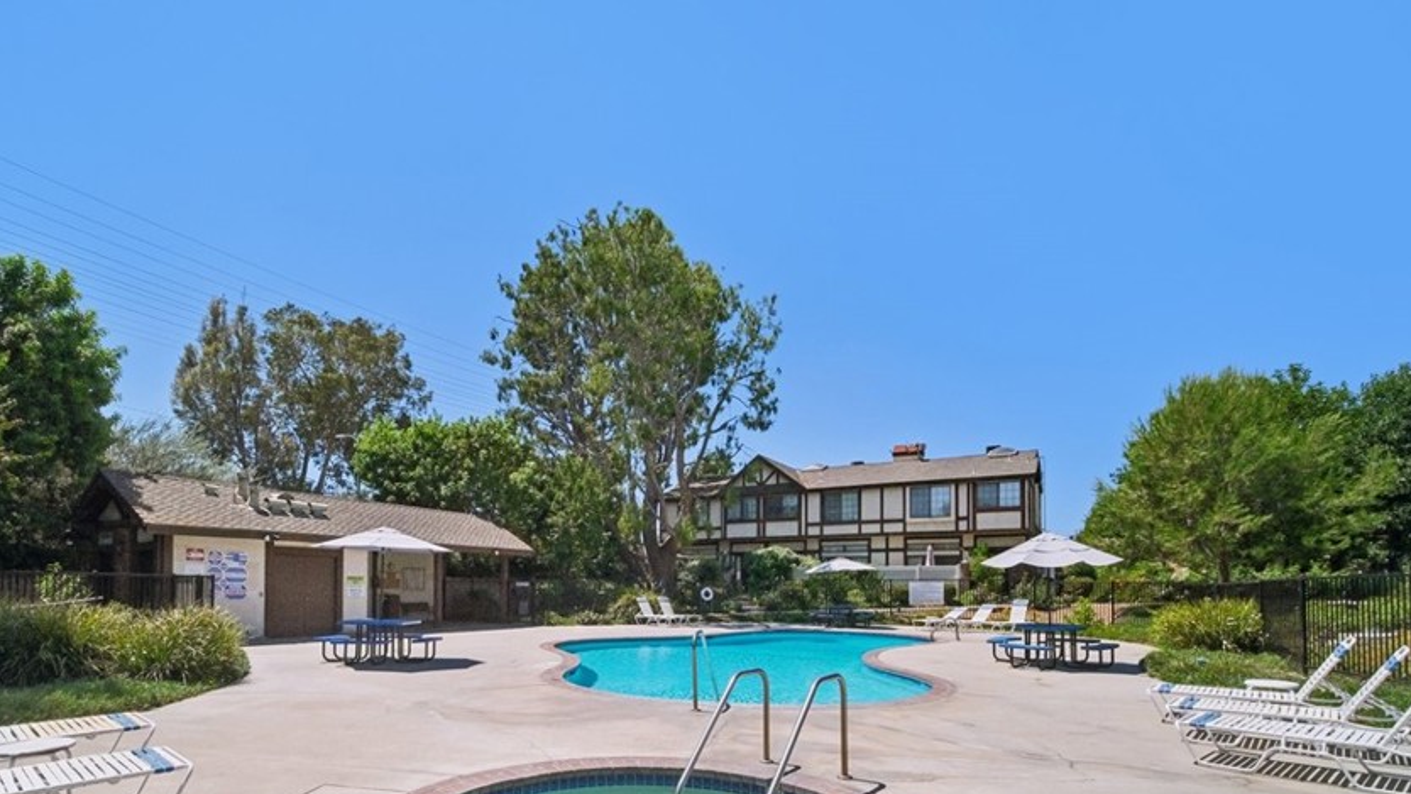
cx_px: 609
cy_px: 523
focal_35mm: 18
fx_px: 673
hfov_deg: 92.1
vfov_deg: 59.7
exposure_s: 1/500
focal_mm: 9
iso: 320
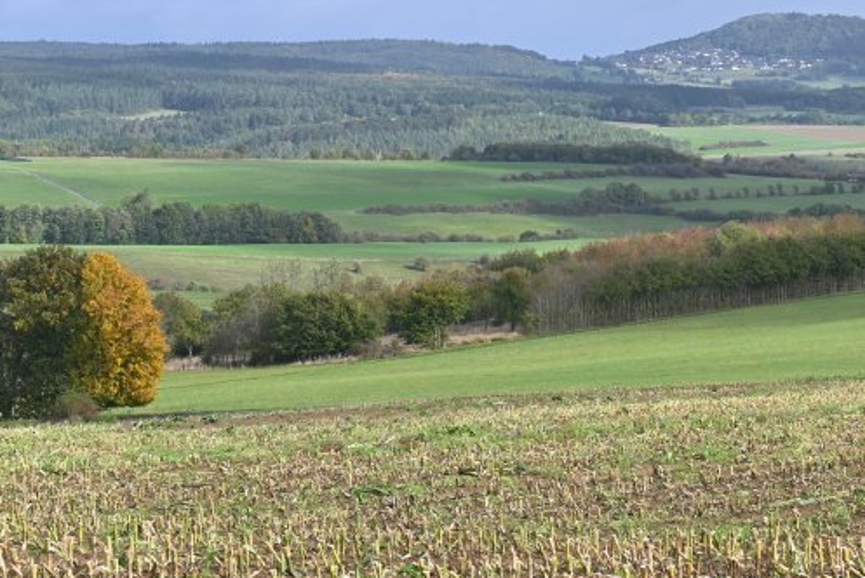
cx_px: 364
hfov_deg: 15.4
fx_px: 3197
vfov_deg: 10.3
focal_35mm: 133
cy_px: 127
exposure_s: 1/400
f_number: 7.1
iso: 100
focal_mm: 42
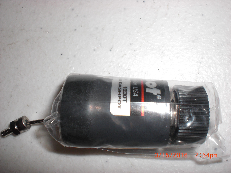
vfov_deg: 37.7
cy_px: 86
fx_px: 254
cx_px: 116
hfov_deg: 49.0
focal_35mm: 38
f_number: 5.6
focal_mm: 6.3
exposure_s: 1/60
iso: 64
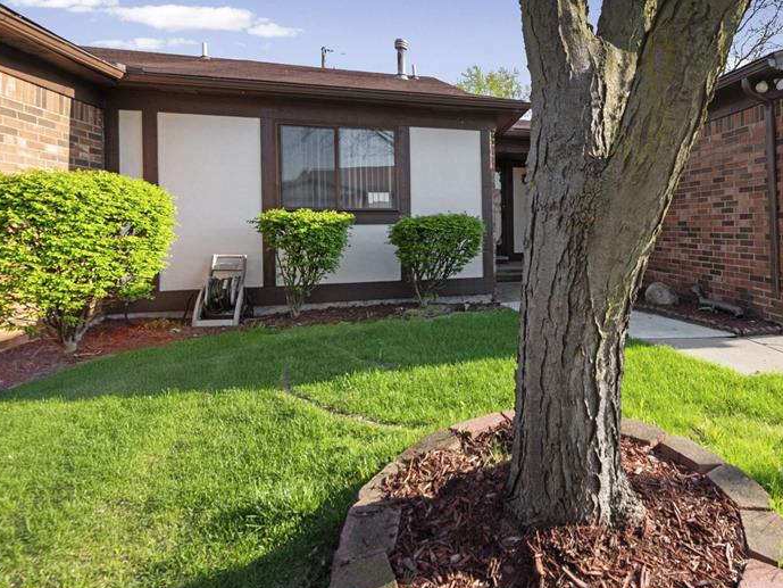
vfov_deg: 65.5
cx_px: 548
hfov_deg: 77.9
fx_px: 452
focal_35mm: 20
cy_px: 241
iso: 400
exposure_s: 1/250
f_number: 10
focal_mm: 14
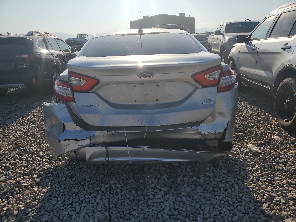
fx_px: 222
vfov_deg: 53.1
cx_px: 148
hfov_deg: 67.3
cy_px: 111
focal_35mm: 26
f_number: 1.5
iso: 50
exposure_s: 1/10000
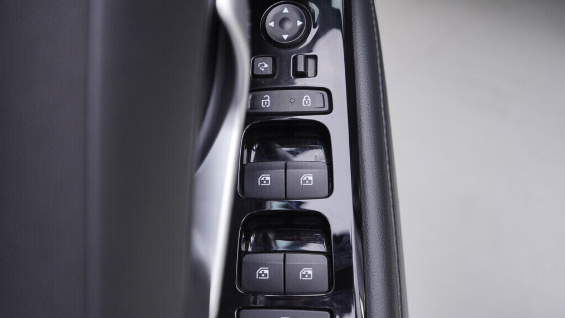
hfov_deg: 52.8
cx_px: 283
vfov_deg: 31.2
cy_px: 168
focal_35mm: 38
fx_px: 569
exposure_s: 1/40
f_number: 2.8
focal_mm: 24
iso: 125
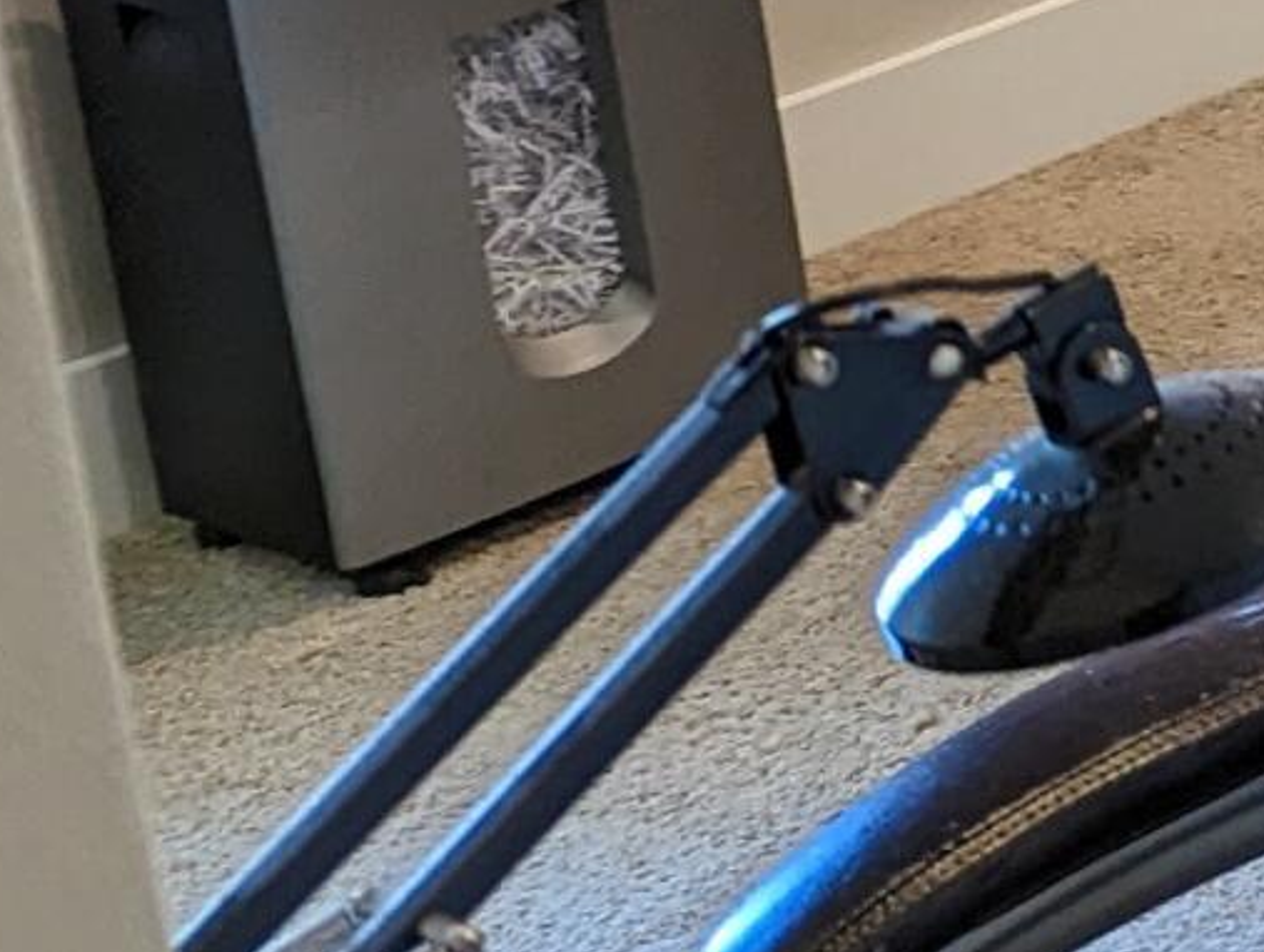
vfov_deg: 10.0
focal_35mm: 142
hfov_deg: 10.8
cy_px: -603
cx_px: 3423
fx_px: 5194
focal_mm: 6.81
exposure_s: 1/60
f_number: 1.85
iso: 459
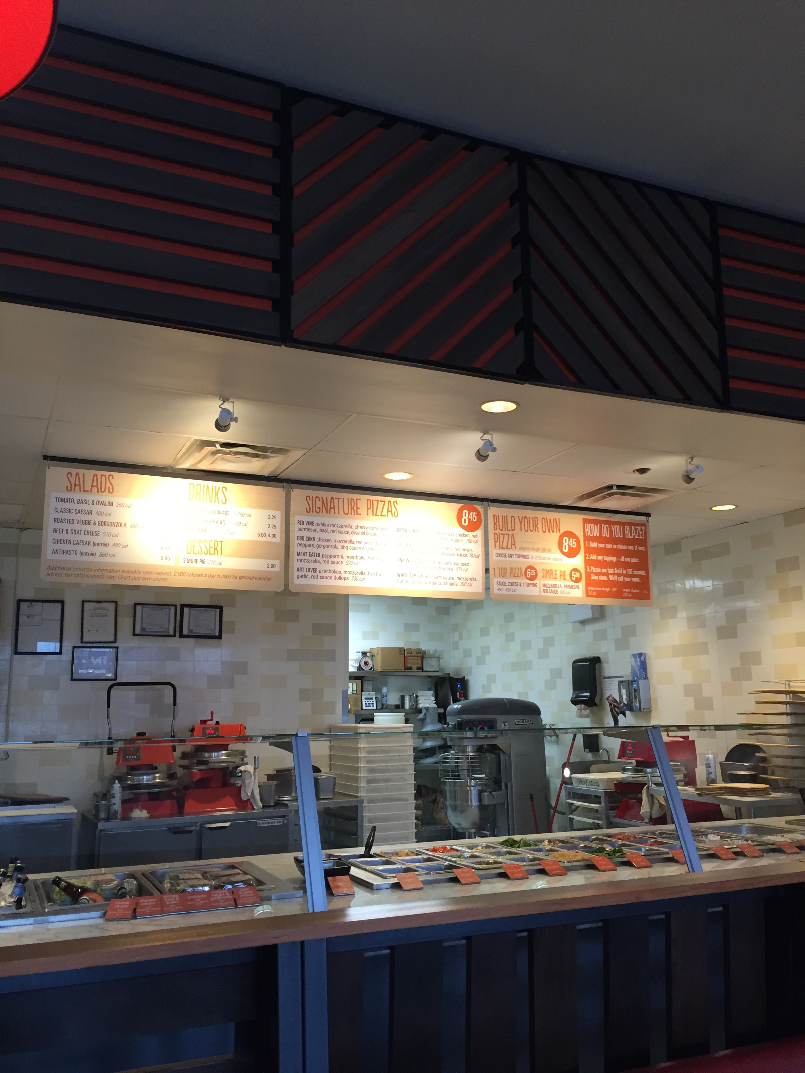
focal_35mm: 29
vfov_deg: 61.7
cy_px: 536
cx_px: 402
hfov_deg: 48.2
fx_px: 899
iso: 50
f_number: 2.2
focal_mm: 4.15
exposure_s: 1/30
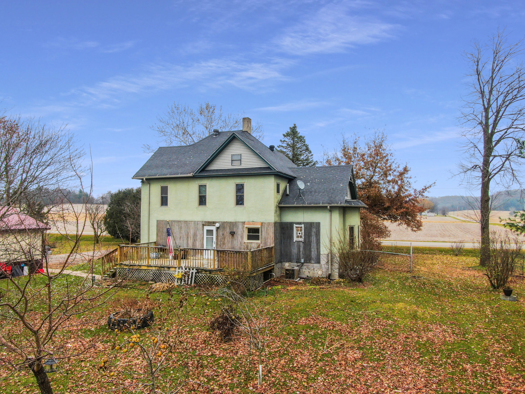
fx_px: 364
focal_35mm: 24
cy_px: 197
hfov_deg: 71.6
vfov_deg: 56.8
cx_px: 262
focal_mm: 4.39
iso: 100
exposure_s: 1/240
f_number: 2.8
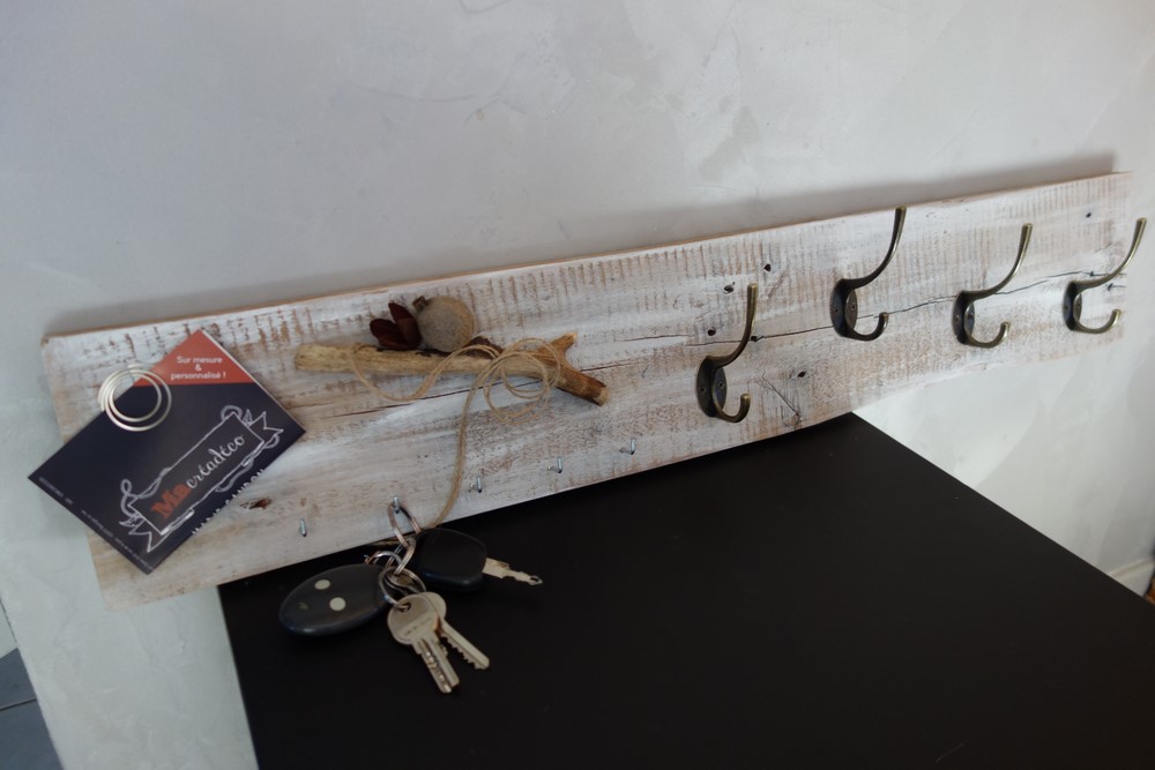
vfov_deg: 46.4
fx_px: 898
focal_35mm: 28
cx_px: 578
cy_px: 385
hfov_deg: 65.5
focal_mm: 10.4
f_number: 1.8
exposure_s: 1/30
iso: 160
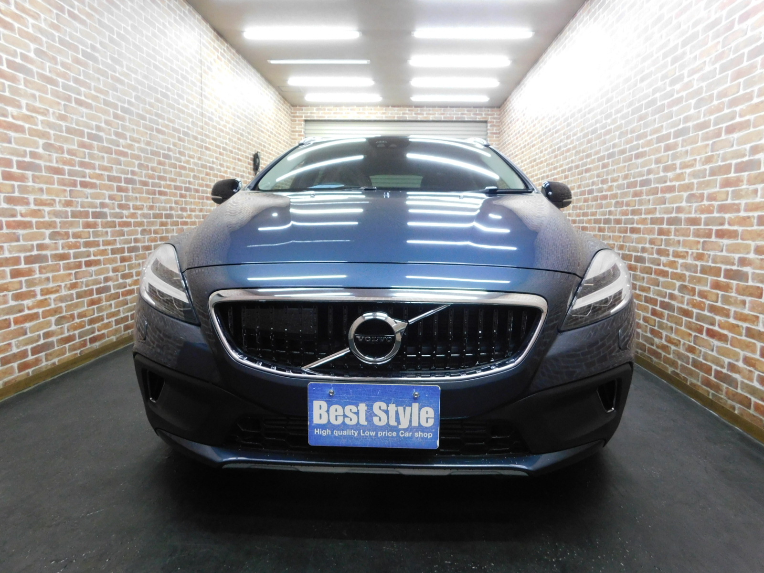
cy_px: 286
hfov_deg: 73.9
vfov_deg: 58.9
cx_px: 382
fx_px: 508
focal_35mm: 23
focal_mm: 4
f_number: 3
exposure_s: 1/30
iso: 400
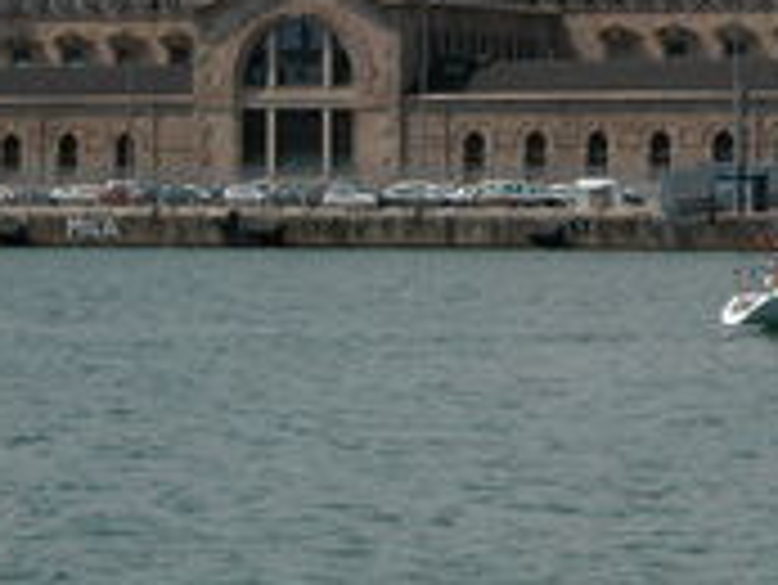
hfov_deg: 8.0
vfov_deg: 6.0
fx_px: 5555
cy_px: -68
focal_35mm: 247
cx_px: 409
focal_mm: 27.3
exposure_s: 1/621
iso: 100
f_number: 6.6
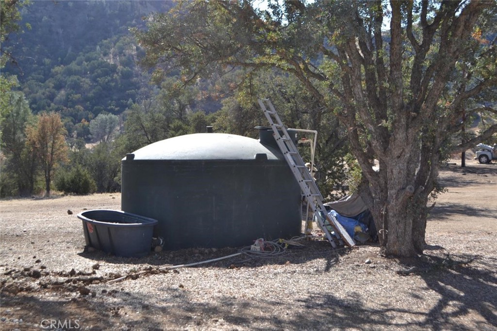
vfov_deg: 30.9
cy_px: 166
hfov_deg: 45.0
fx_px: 601
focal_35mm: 44
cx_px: 248
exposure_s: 1/200
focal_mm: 29
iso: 100
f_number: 7.1
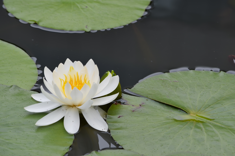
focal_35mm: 302
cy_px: 78
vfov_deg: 4.6
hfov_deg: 6.8
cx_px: 117
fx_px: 1971
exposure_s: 1/100
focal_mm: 200
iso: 100
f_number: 8
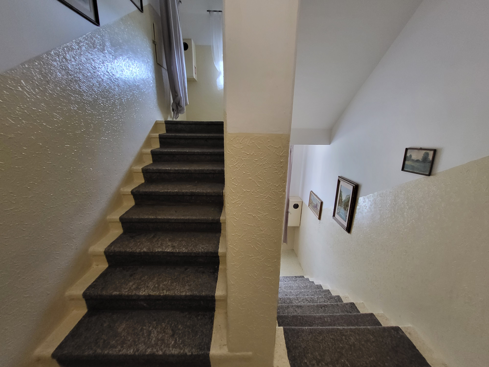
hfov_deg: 106.2
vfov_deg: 89.9
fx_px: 184
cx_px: 244
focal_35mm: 13
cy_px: 184
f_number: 2.2
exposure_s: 1/33
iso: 320
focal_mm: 1.74
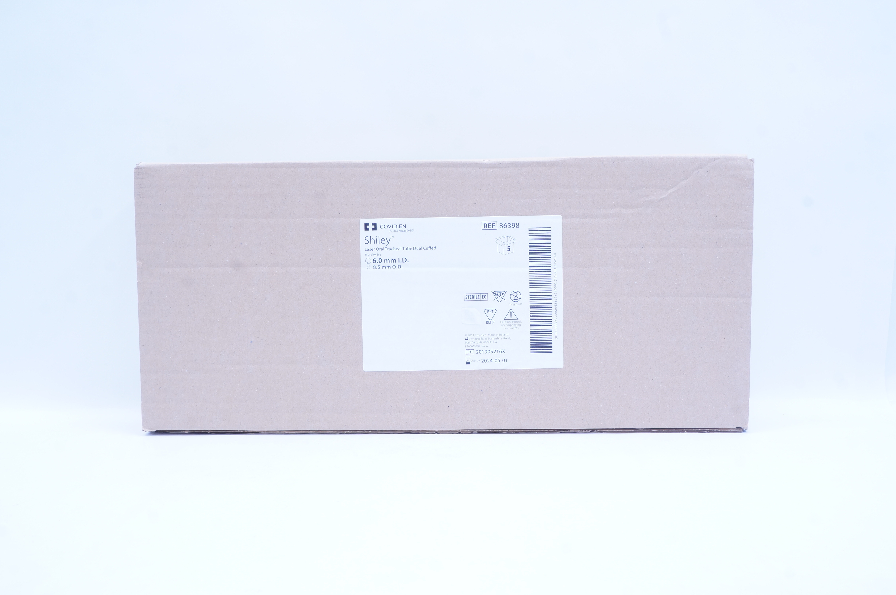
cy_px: 298
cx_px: 448
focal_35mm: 36
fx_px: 895
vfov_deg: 36.8
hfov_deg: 53.2
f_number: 13
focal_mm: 24
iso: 400
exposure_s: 1/10
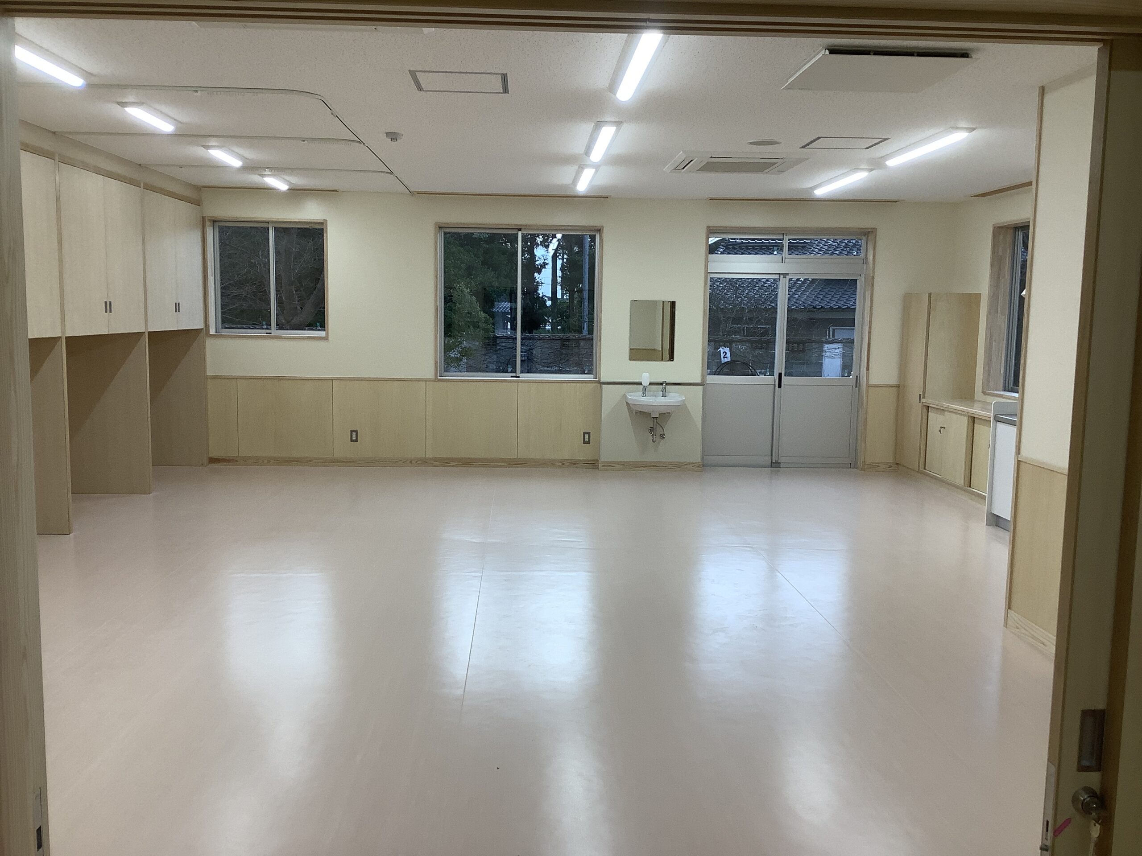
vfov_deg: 45.4
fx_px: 1023
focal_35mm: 31
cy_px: 428
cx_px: 571
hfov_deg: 58.4
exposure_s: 1/100
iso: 40
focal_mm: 3.3
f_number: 2.4
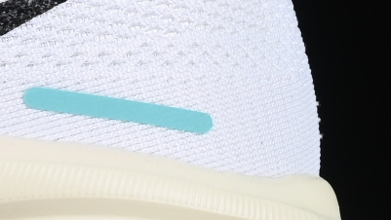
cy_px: -73
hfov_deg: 3.9
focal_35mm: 545
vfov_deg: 2.2
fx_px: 5653
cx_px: -533
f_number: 8
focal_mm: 50
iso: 160
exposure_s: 1/80
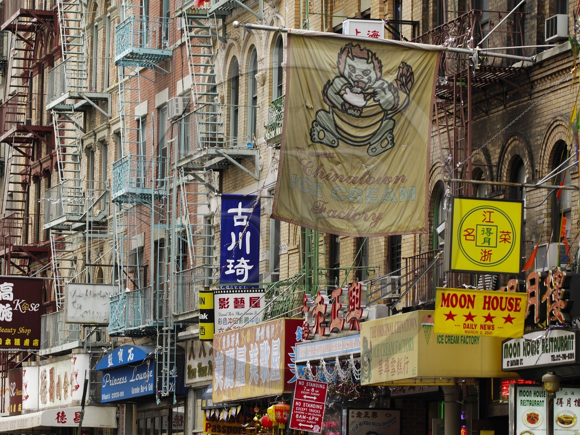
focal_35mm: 180
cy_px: 218
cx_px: 290
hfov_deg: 11.0
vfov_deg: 8.2
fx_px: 3016
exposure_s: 1/200
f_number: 3.8
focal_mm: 110
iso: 100
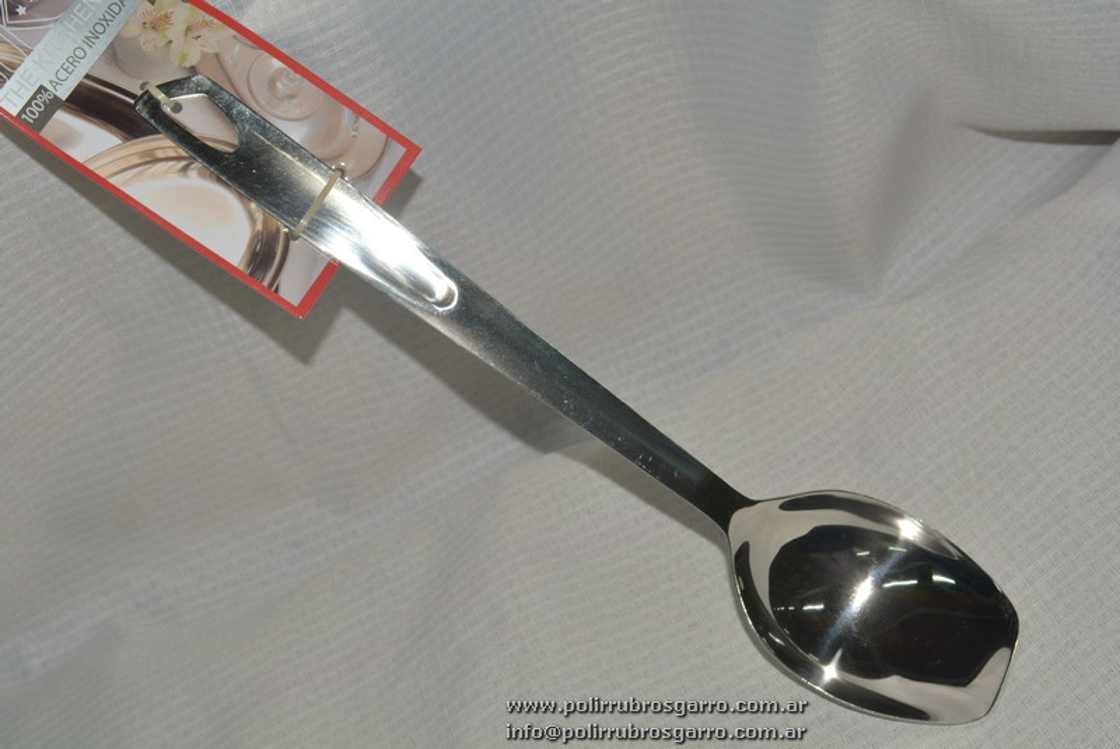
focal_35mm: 57
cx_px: 560
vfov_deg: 23.8
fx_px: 1775
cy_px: 374
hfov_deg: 35.0
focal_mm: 38
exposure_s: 1/200
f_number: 8
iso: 800
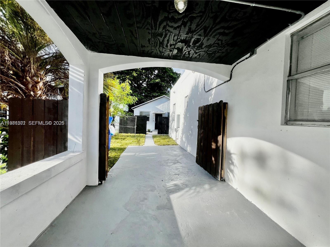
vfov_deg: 89.9
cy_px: 124
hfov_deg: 106.2
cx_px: 165
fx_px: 124
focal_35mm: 13
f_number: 1.8
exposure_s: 1/911
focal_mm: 1.57
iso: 32
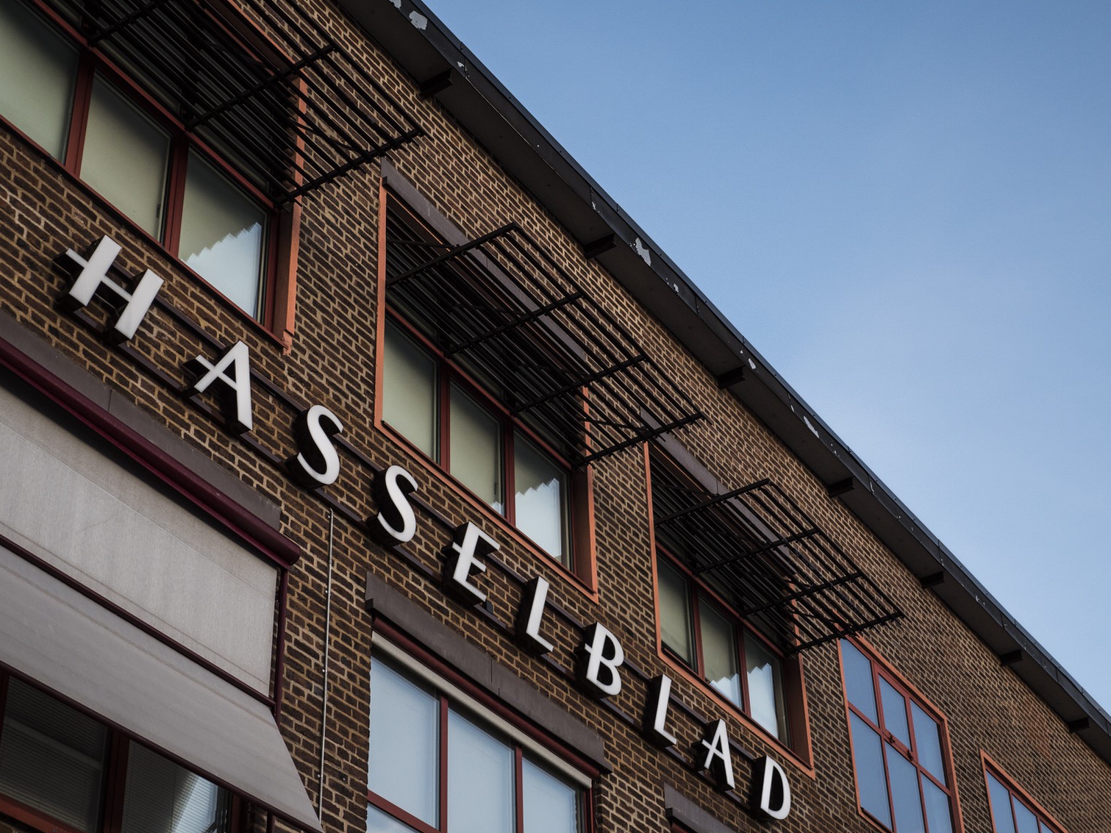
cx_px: 562
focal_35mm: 61
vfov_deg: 24.0
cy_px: 521
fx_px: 1958
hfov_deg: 31.7
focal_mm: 24
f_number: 2.8
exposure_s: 1/800
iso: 200
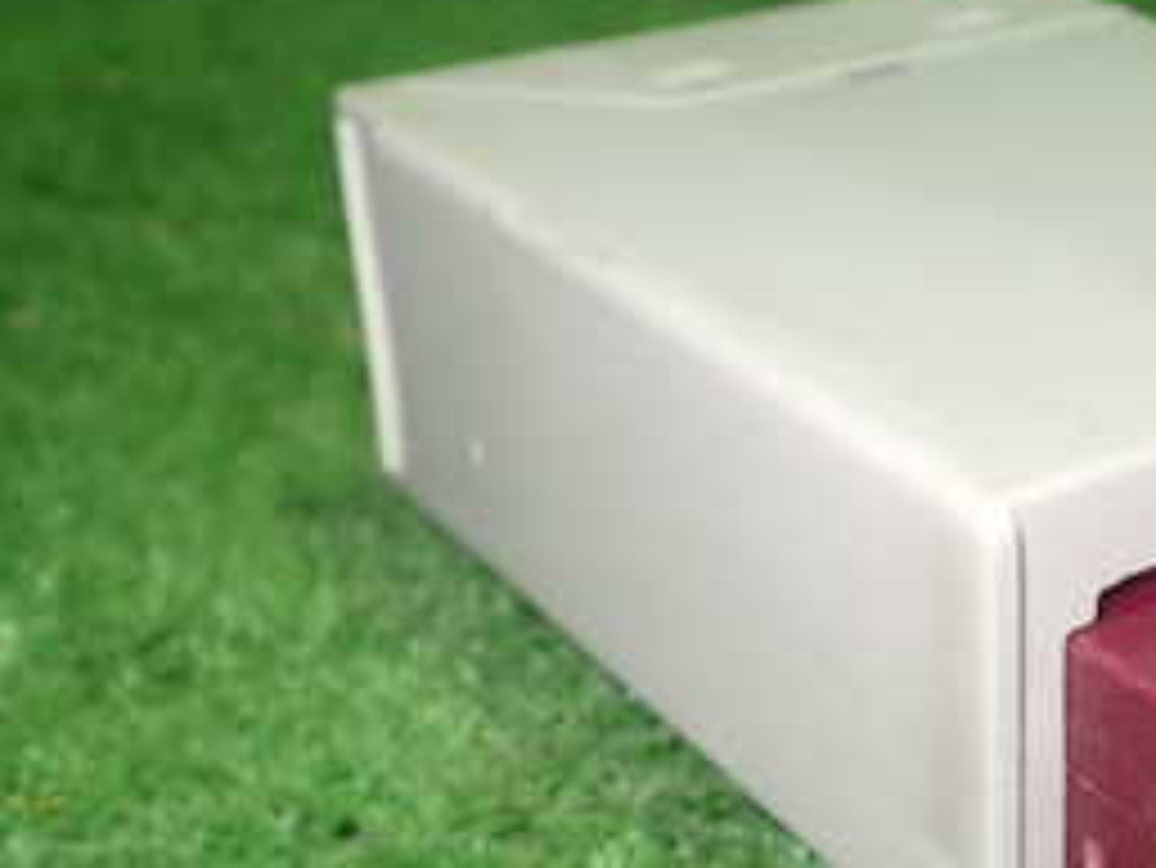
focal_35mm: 70
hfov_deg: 26.5
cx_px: 1120
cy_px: 477
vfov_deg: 21.0
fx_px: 2339
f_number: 2.3
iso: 200
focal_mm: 5.4
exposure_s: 1/30
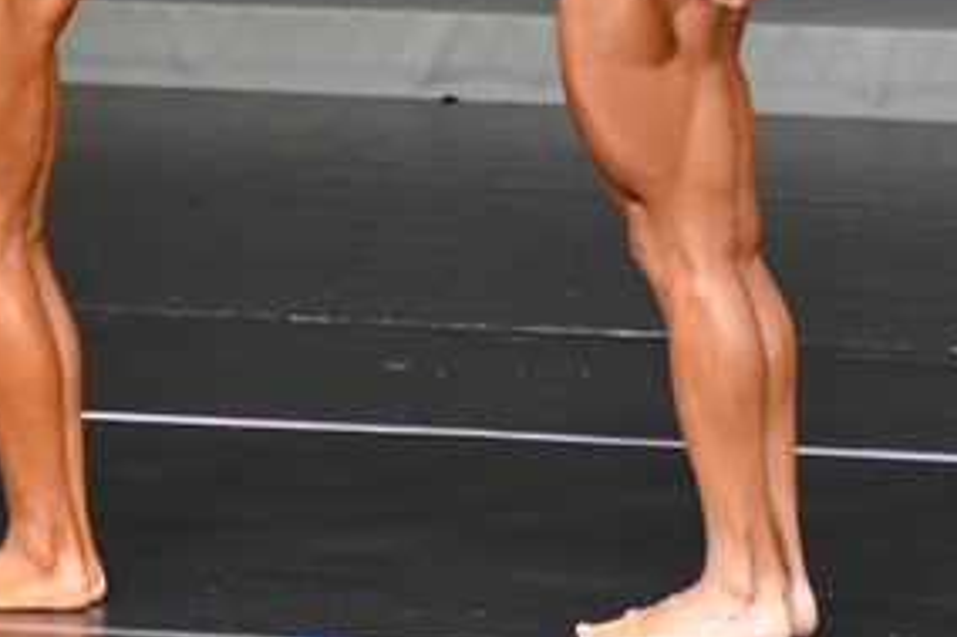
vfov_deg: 1.6
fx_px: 22874
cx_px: 120
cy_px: -47
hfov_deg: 2.4
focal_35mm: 861
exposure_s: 1/400
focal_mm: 210
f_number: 5.6
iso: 5000
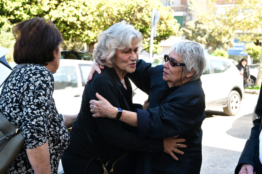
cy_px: 87
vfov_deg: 23.0
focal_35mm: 59
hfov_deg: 33.9
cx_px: 131
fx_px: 429
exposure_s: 1/800
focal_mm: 59
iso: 3200
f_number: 7.1
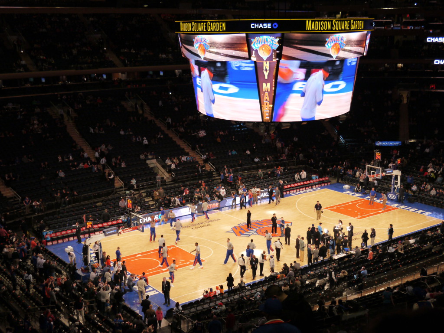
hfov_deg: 38.2
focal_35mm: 50
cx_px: 222
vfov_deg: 29.1
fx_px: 641
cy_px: 166
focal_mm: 25
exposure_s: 1/60
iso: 320
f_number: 4.9
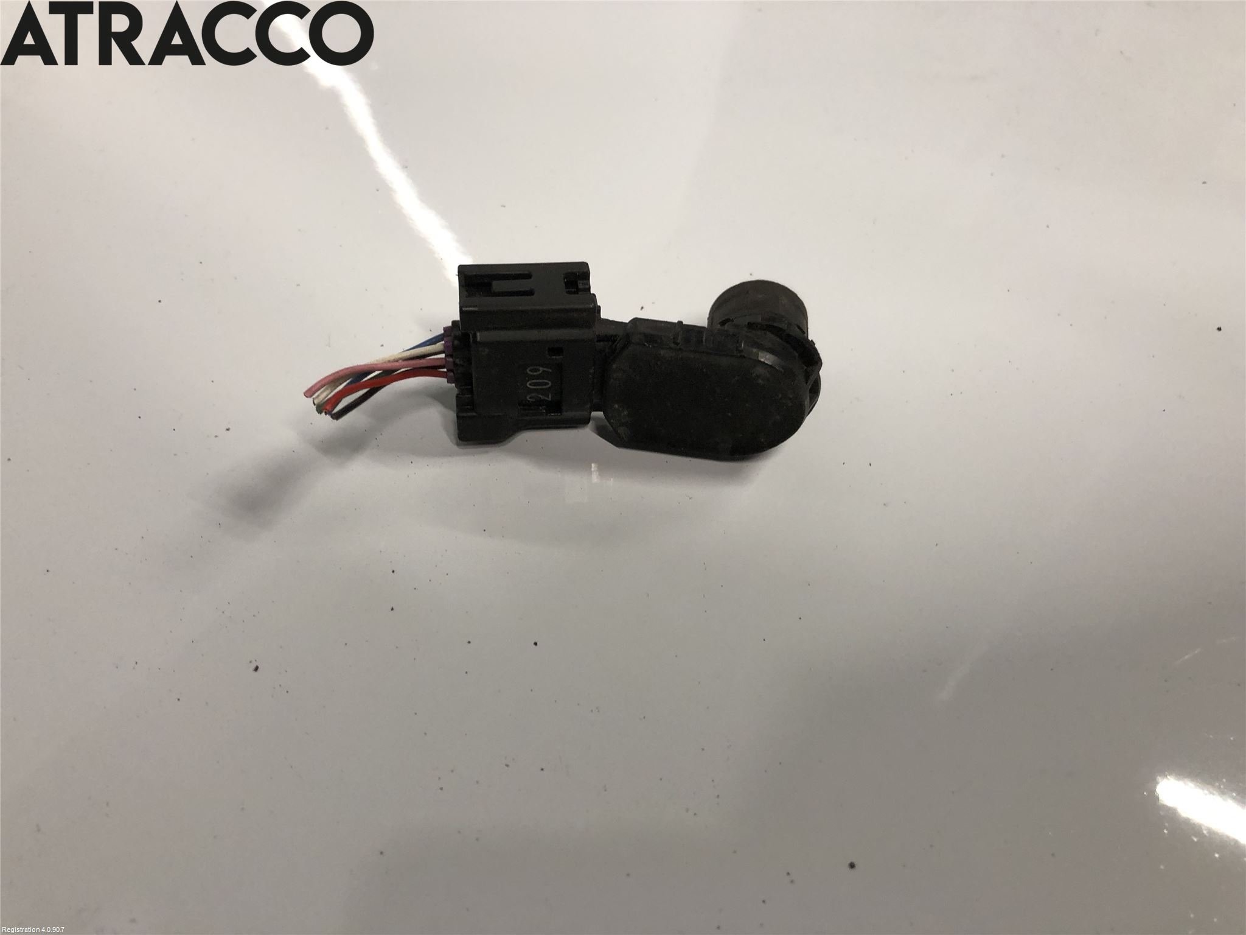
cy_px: 468
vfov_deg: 49.7
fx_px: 1008
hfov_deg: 63.4
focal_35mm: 28
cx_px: 623
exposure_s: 1/33
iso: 40
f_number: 1.8
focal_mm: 3.99
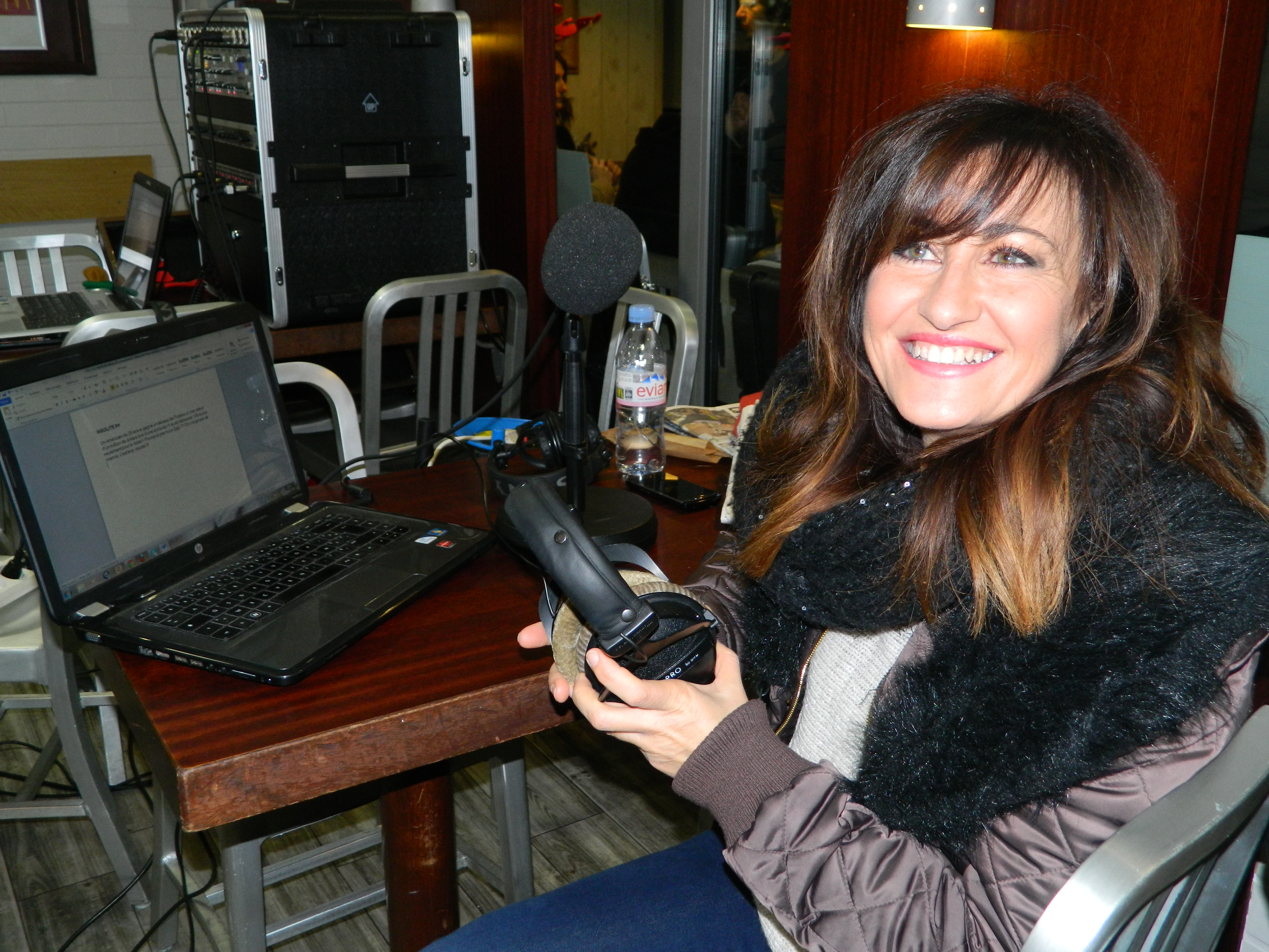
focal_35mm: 35
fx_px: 1283
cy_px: 476
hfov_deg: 52.6
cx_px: 634
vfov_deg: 40.7
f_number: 3.3
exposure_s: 1/30
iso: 200
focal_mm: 6.2
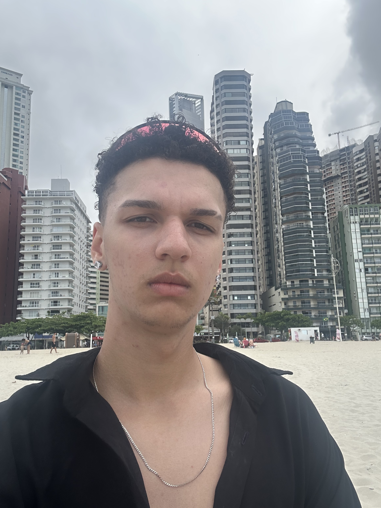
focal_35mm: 30
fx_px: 440
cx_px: 190
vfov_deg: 60.0
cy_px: 254
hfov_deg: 46.8
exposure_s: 1/651
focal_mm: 2.69
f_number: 1.9
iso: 25
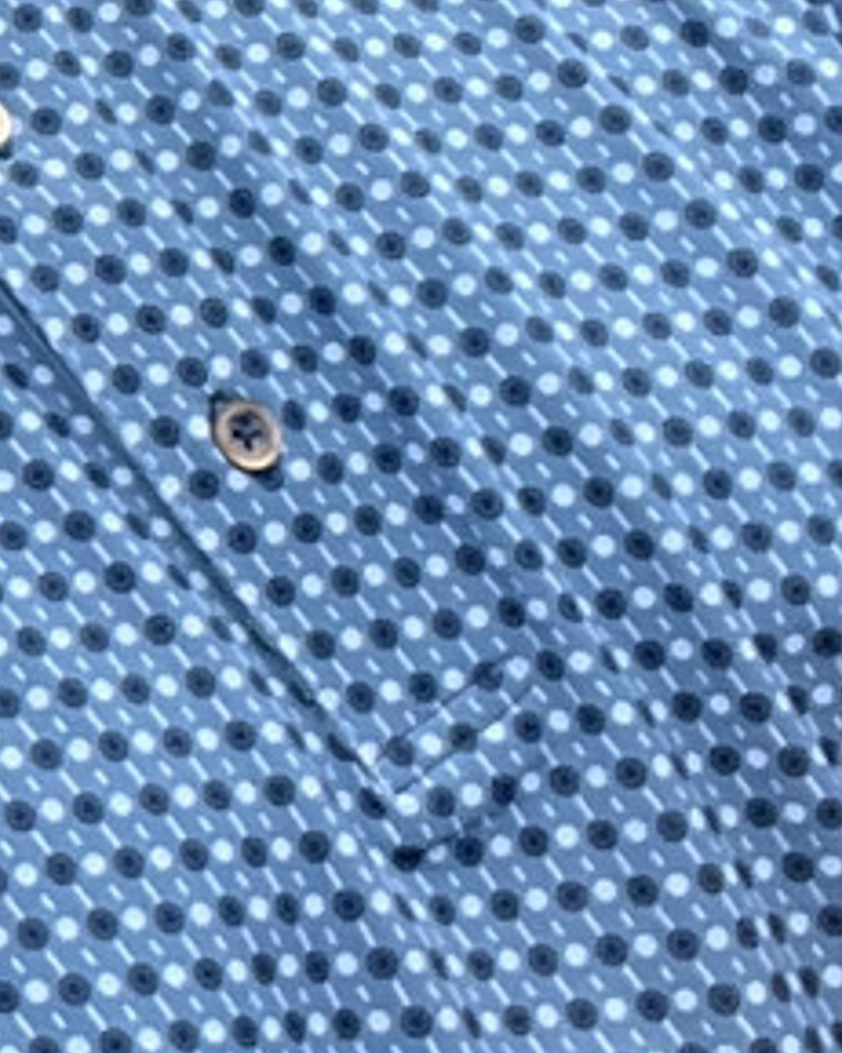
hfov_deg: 8.7
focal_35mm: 162
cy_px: -204
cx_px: -1123
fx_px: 5049
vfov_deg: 11.7
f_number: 2.2
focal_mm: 2.71
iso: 32
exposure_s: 1/546
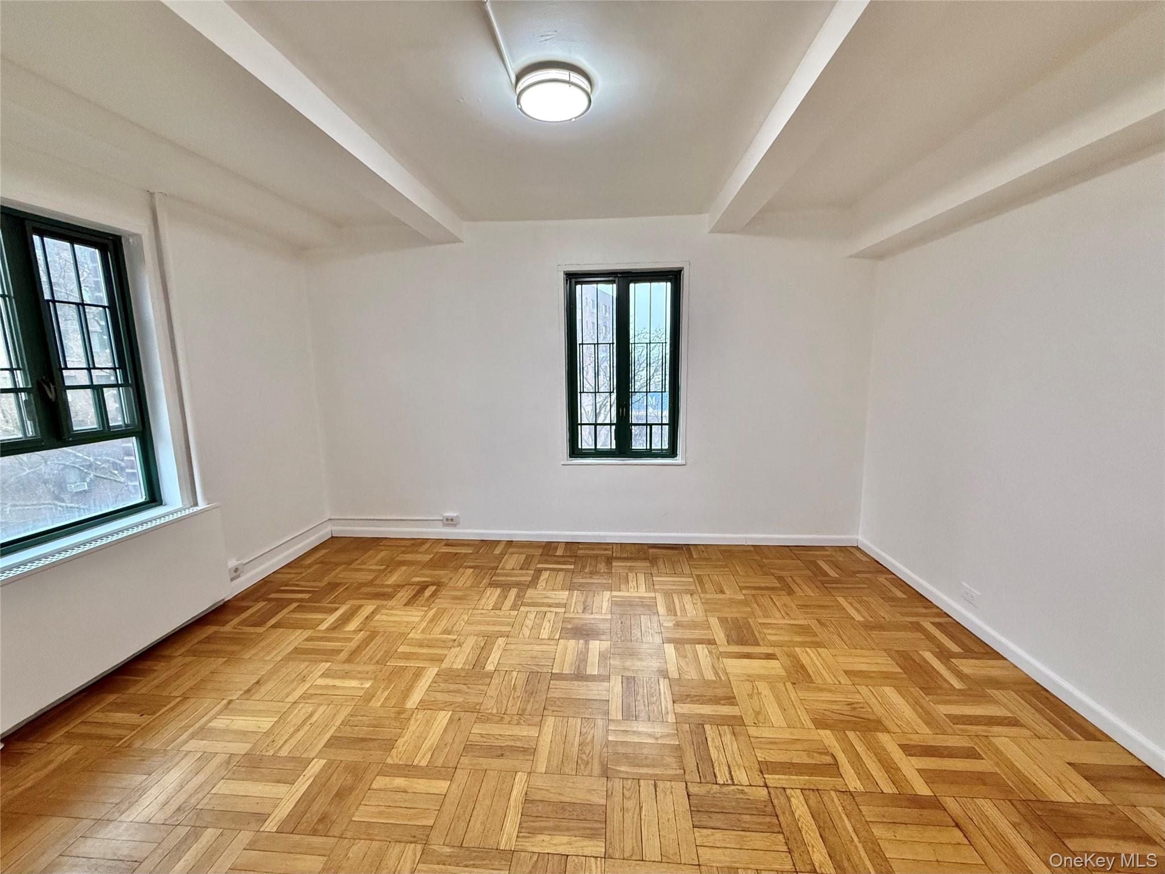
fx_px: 471
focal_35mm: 14
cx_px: 582
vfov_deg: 85.7
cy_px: 437
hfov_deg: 102.1
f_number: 2.2
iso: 320
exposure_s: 1/120
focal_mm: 2.22
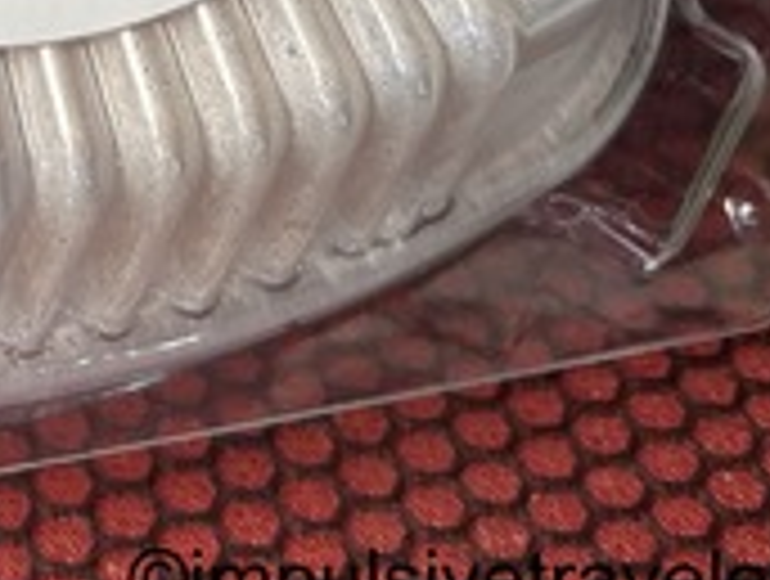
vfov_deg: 12.2
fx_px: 2452
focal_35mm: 110
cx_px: -534
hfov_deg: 15.7
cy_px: -517
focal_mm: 4.2
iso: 100
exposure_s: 1/121
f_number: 1.6
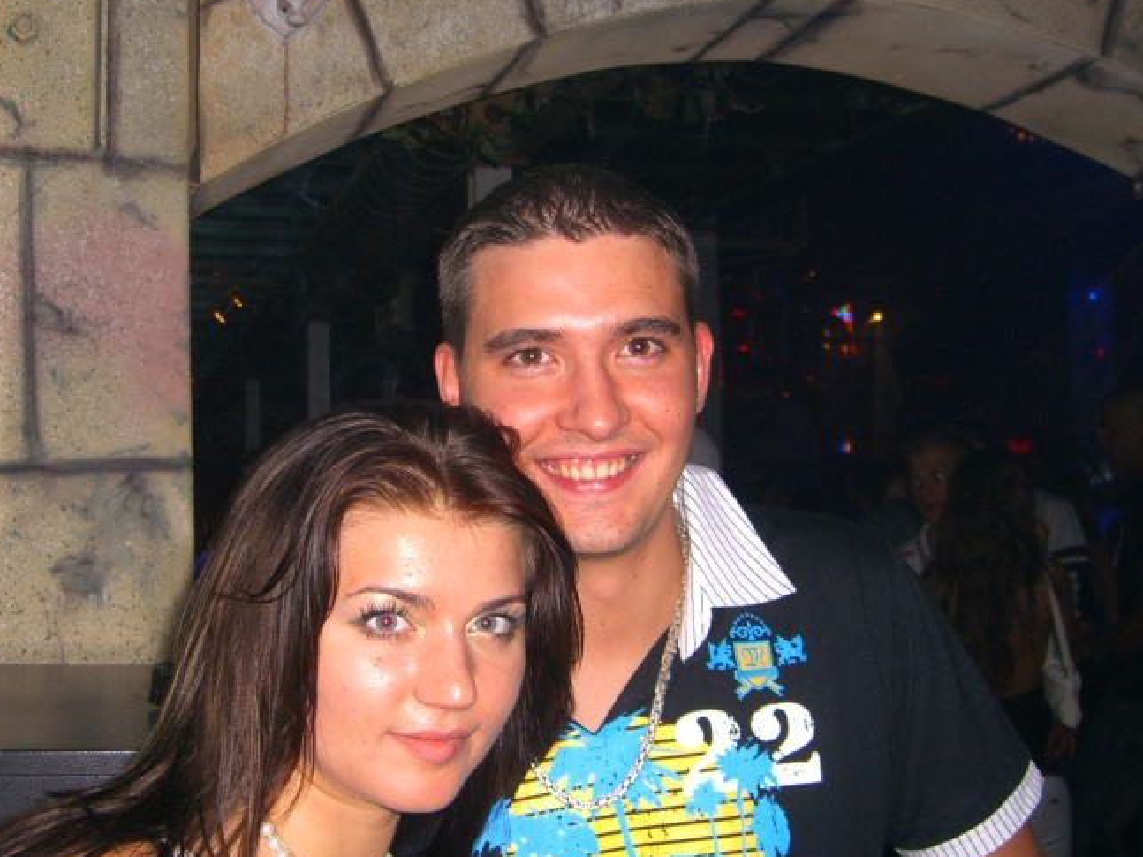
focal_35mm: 47
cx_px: 482
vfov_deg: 30.9
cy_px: 419
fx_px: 1552
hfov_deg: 40.3
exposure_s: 1/60
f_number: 2.8
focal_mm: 7.9
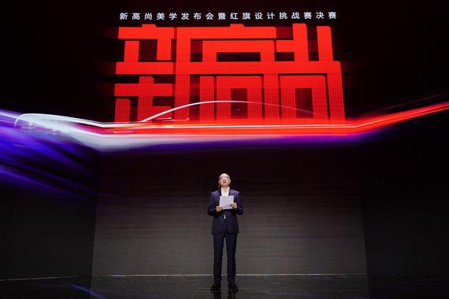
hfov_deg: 60.3
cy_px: 150
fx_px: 387
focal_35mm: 31
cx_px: 224
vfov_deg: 42.3
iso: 320
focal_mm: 31
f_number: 4
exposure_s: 1/125
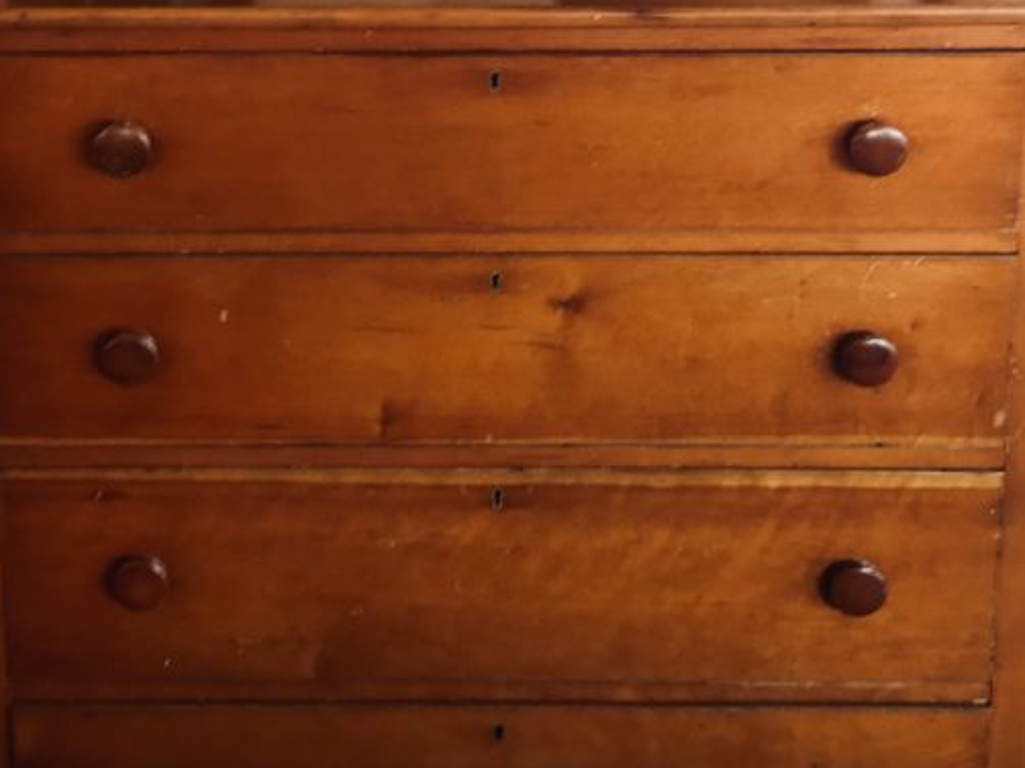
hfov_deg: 26.2
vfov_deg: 19.3
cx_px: 376
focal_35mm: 74
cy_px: -8
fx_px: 2190
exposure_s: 1/40
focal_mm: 4.15
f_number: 2.2
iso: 25
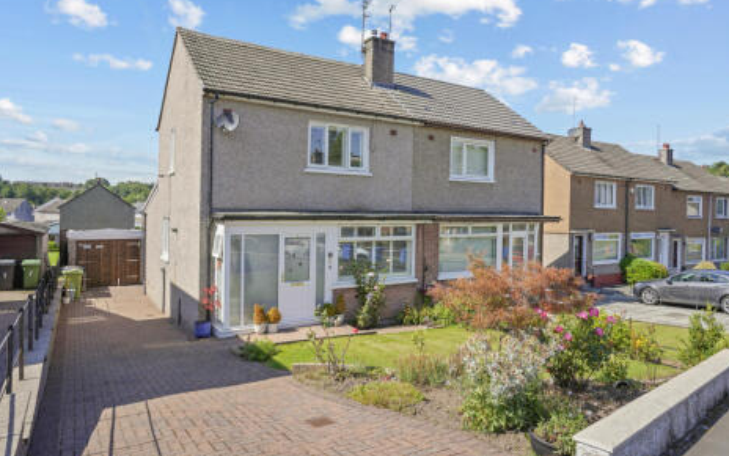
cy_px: 213
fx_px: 477
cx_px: 370
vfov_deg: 51.0
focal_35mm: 24
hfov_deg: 74.8
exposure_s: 1/800
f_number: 4
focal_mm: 23
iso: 100
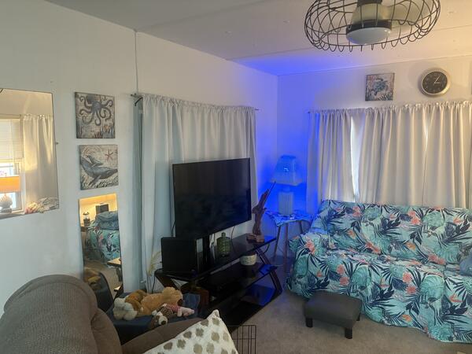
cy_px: 177
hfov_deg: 67.3
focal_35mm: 26
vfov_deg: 53.1
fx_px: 355
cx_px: 236
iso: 400
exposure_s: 1/40
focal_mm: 5.96
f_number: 1.6
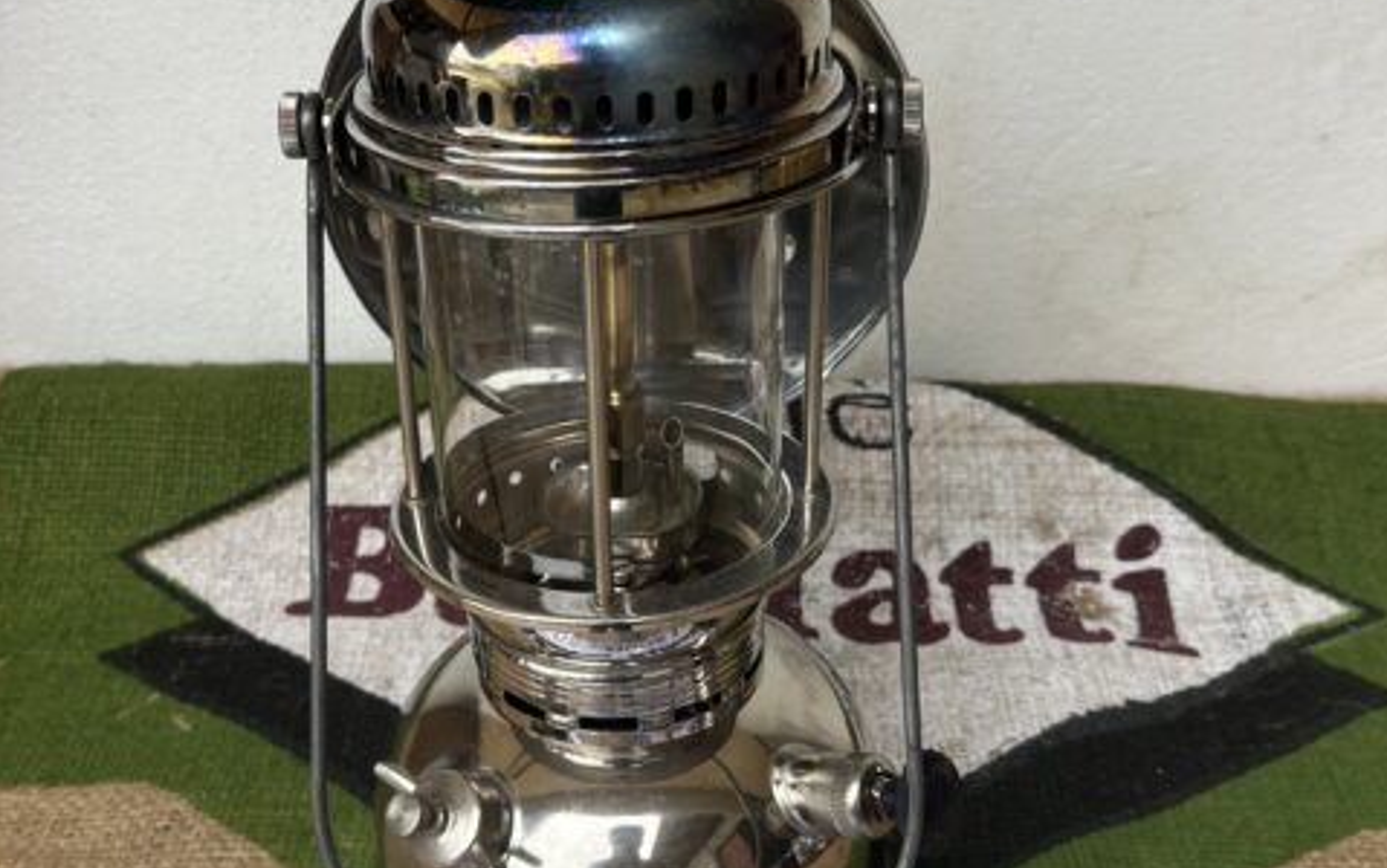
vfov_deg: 28.0
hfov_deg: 43.4
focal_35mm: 46
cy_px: 512
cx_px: 608
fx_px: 1740
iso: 50
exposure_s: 1/840
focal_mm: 5.7
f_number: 1.5
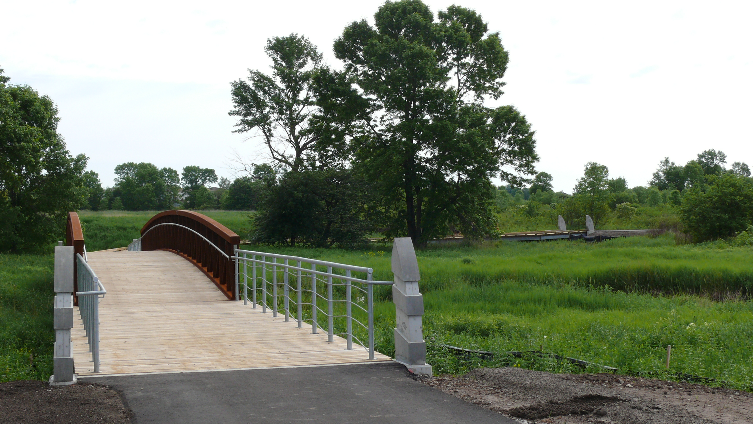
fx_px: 1278
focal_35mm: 64
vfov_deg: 18.8
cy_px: 179
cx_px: 375
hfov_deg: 32.8
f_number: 5.6
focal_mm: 10.5
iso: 100
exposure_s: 1/400
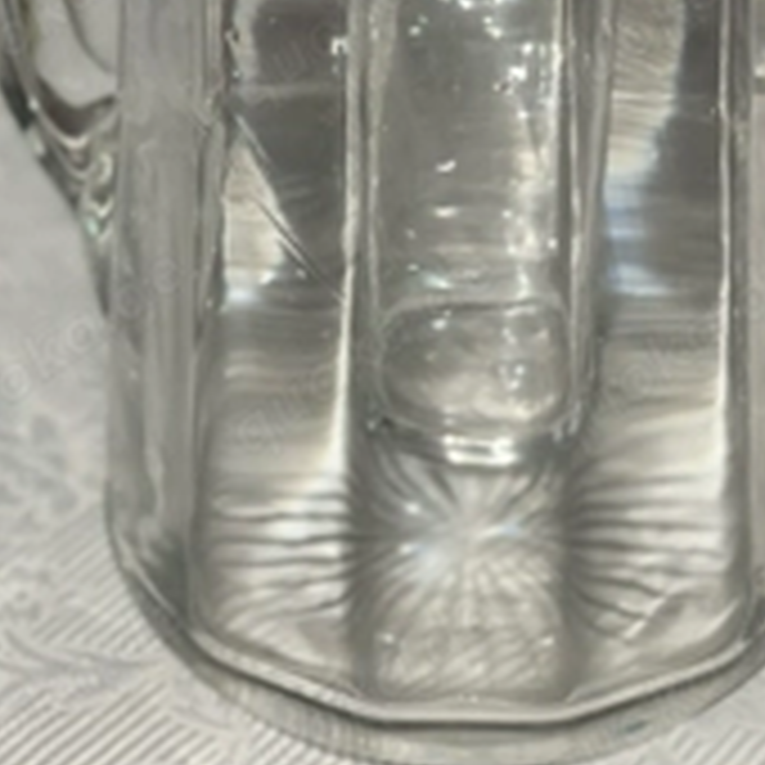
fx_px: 2700
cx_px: 526
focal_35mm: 108
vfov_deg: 15.9
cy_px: 76
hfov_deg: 16.1
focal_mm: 6
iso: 25
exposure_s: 1/40
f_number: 2
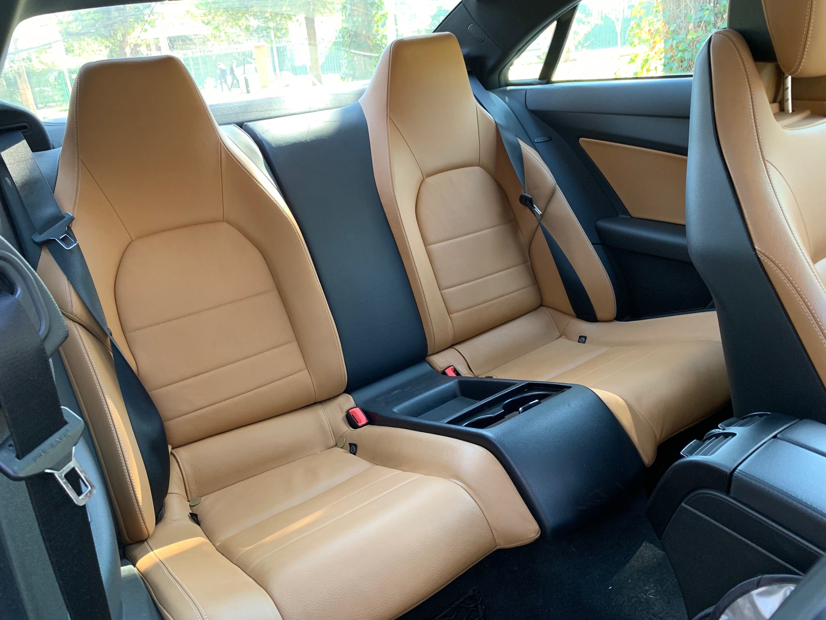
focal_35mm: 26
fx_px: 620
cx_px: 413
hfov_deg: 67.3
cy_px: 310
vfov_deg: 53.1
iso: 250
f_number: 1.8
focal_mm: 4.25
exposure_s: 1/60
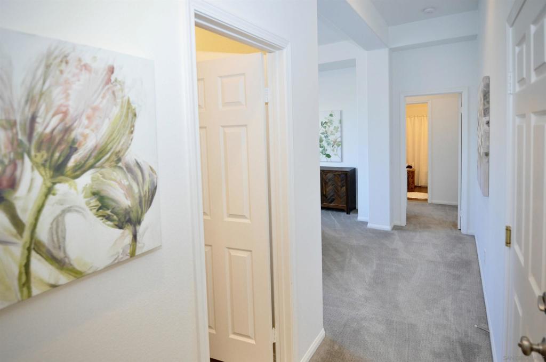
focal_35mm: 16
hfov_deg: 95.1
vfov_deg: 71.9
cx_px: 273
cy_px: 181
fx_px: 250
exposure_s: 1/60
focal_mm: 11
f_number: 4
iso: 800
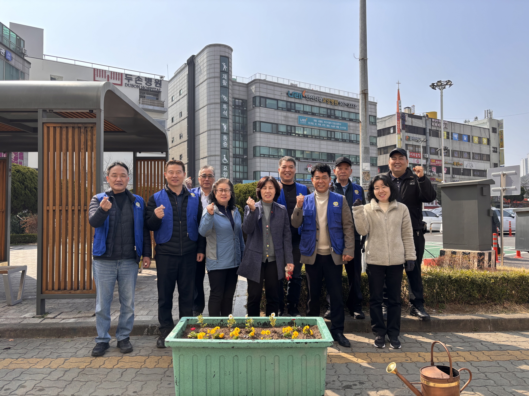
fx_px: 397
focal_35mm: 26
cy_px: 198
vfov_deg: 53.1
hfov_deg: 67.3
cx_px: 264
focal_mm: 5.96
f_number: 1.6
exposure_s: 1/1344
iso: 50
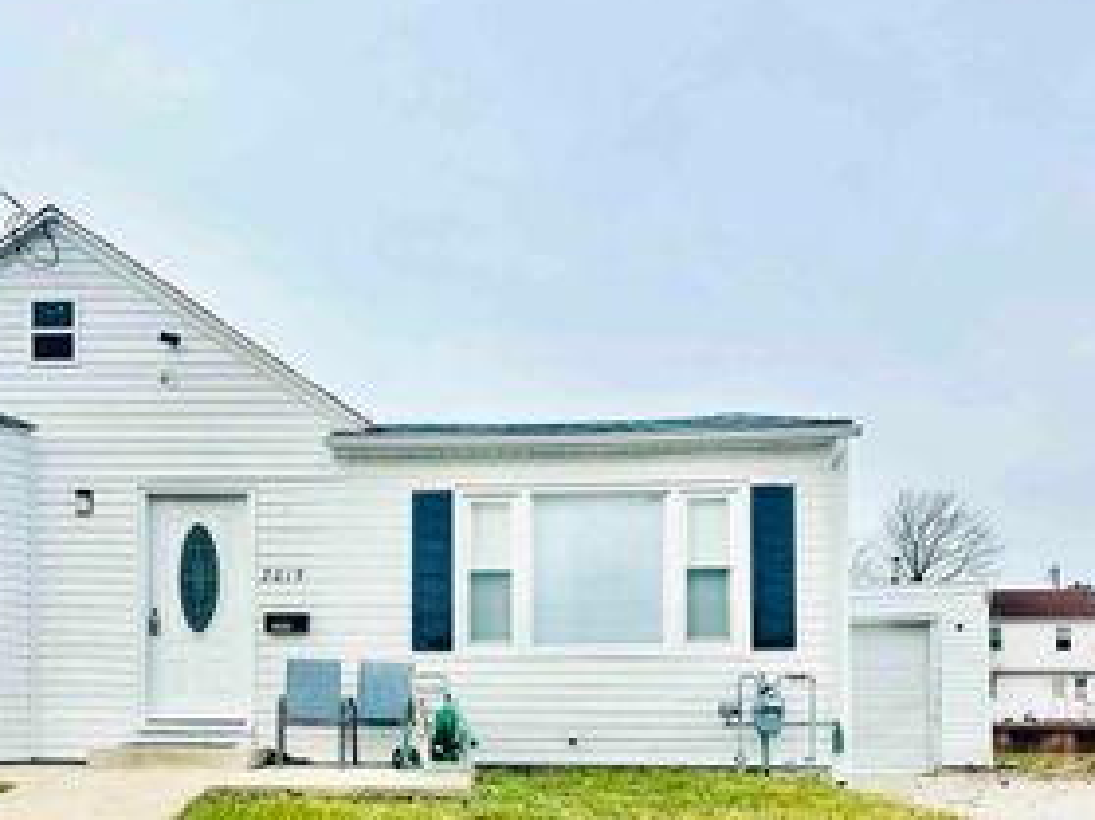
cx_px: 353
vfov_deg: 32.5
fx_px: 1360
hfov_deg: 43.2
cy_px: 677
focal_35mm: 43
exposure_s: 1/3058
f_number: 1.78
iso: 80
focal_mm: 6.86
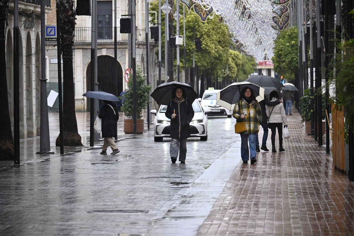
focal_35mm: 248
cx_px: 177
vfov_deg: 5.6
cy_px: 118
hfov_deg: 8.3
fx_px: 2434
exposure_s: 1/250
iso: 800
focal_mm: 165
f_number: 5.6
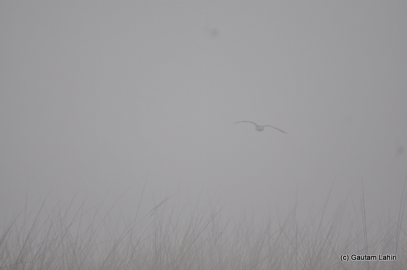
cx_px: 204
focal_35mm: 450
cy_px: 135
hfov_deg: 4.6
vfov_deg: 3.0
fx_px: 5083
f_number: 5.6
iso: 720
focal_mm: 300
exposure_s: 1/800
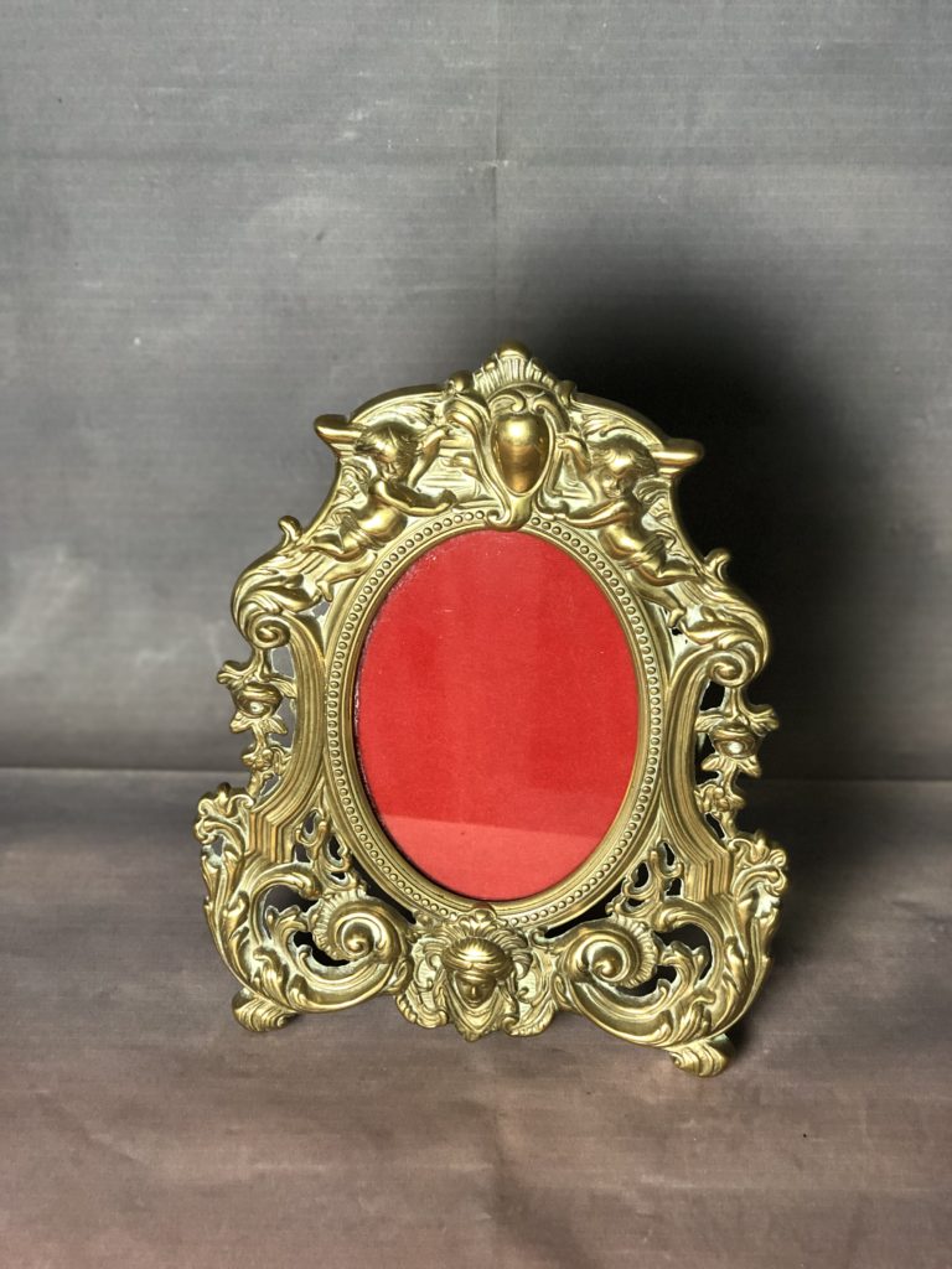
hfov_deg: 28.0
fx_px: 1907
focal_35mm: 52
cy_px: 634
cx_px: 476
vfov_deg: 36.8
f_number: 2.4
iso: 160
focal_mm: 6
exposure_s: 1/33
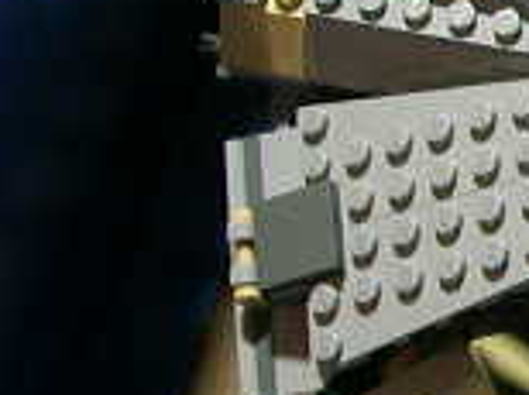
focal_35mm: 154
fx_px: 2350
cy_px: 196
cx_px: 1041
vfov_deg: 9.6
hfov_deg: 11.6
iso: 400
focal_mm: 5.6
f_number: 2.7
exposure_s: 1/24.9
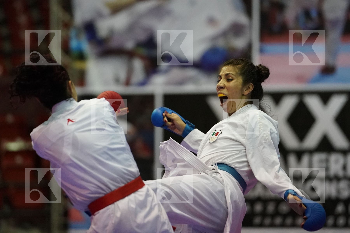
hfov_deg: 6.9
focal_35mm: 300
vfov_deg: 4.6
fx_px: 2916
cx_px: 175
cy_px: 116
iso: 6400
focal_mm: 200
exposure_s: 1/800
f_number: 2.8
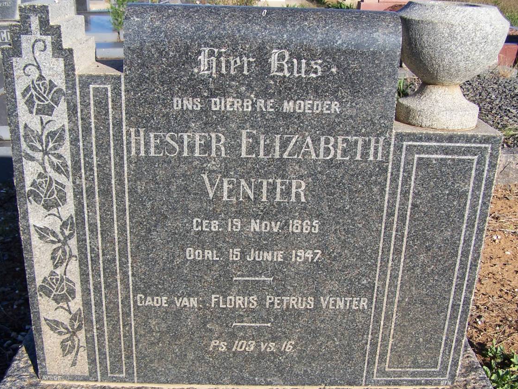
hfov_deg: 45.8
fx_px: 614
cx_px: 263
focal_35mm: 41
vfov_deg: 35.1
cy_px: 208
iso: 80
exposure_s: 1/750
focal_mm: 6.3
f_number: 4
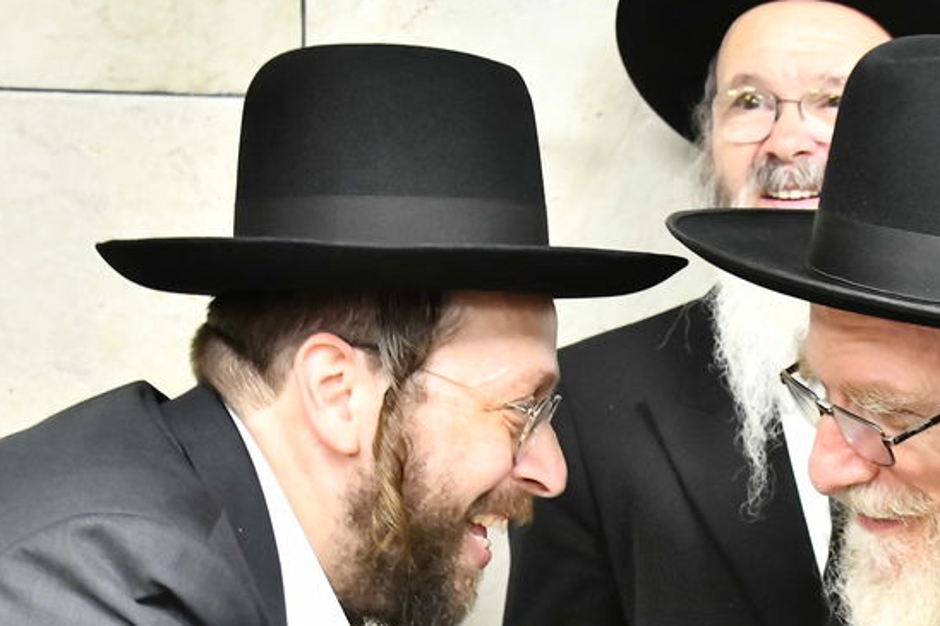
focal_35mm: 92
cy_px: 517
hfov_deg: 21.8
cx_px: 763
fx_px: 2401
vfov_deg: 14.8
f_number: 5.6
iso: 5000
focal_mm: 36
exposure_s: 1/200
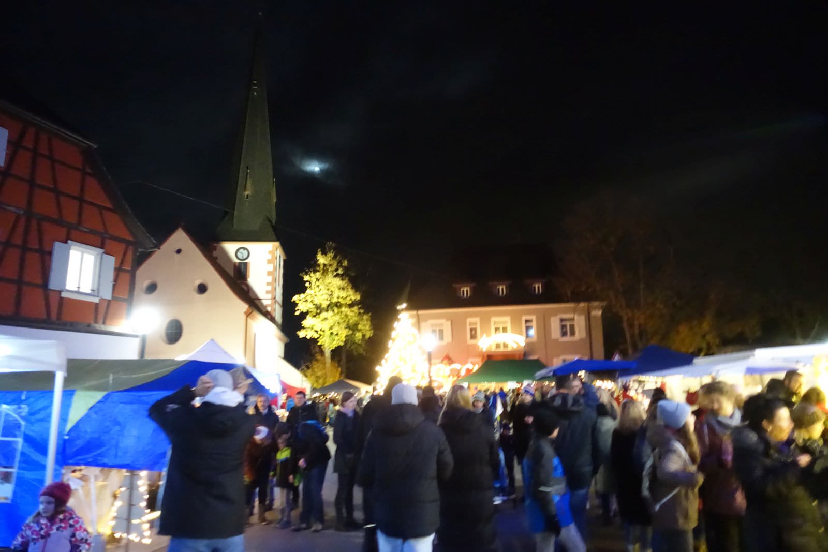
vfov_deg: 53.1
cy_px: 276
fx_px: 552
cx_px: 414
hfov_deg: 73.7
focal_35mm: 24
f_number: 1.8
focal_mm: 8.8
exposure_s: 1/40
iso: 6400
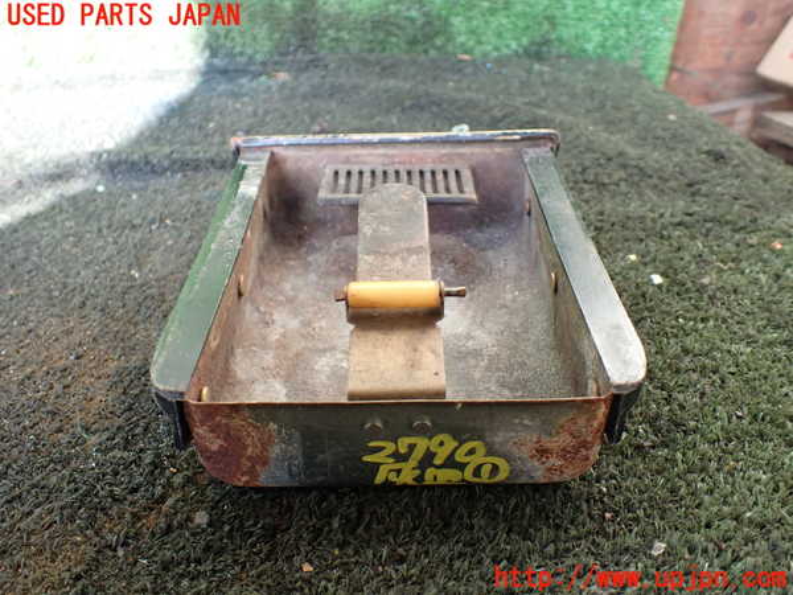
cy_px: 298
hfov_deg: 60.0
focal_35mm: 30
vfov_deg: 46.8
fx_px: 687
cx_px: 396
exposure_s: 1/125
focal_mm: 5.4
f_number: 2.3
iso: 250
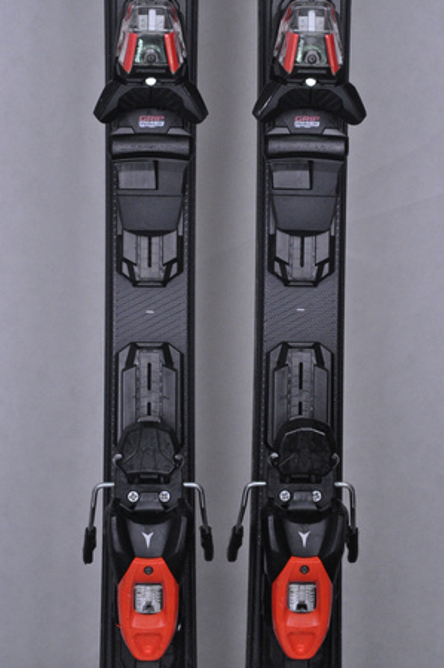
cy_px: 334
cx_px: 222
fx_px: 1947
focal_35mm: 105
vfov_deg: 19.5
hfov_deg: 13.0
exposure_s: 1/125
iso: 3200
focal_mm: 70
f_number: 9.5
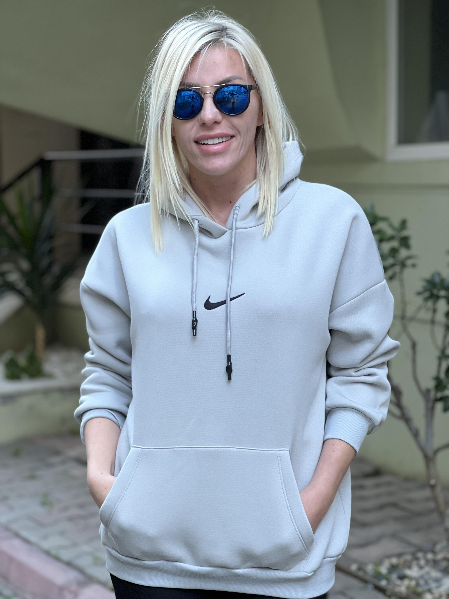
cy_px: 300
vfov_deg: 25.3
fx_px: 1332
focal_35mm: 77
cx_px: 224
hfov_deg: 19.1
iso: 200
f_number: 2.8
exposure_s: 1/40
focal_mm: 9
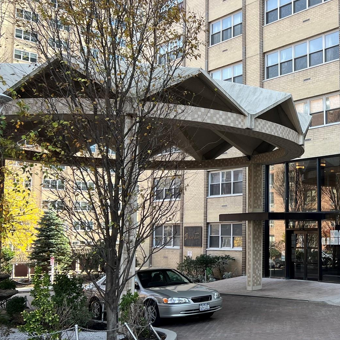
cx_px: 319
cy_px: 171
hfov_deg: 35.0
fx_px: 500
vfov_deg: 37.6
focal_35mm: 45
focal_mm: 5.7
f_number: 1.5
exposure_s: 1/499
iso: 50
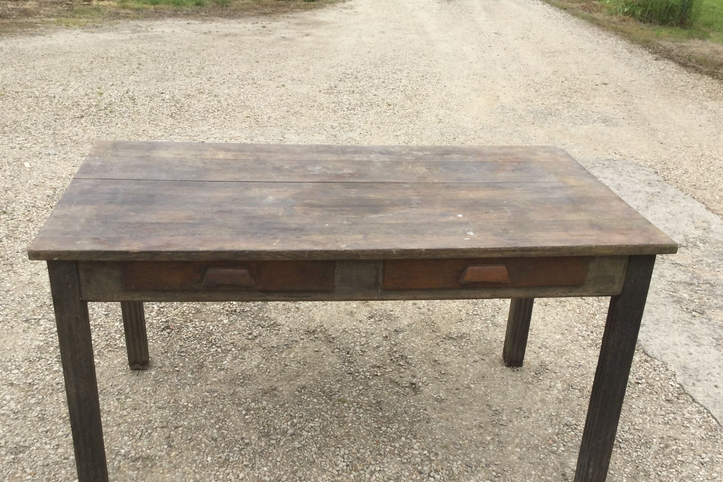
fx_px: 803
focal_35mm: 40
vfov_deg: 33.3
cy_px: 290
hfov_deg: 48.4
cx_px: 336
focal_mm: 3.3
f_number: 2.4
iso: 25
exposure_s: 1/547
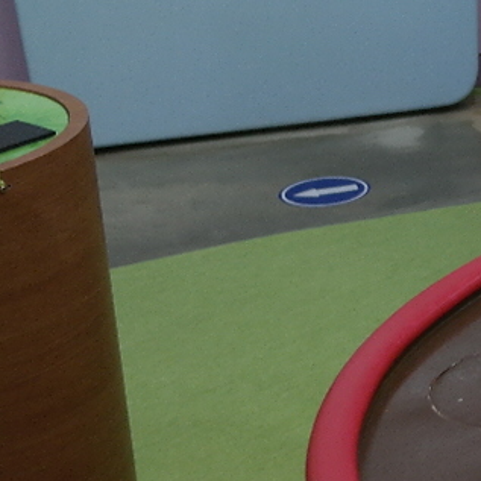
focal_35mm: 139
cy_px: 109
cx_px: 1044
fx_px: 2185
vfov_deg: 12.5
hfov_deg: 11.1
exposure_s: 1/40
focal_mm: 20
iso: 400
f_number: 3.5
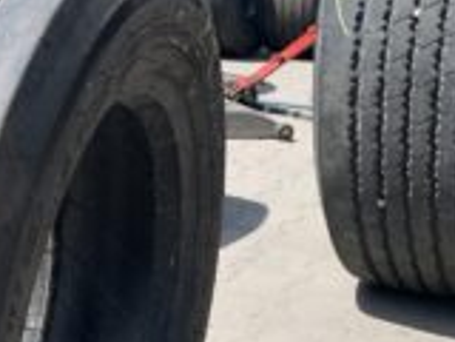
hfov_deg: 24.8
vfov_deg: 20.5
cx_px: -108
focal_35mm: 70
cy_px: 315
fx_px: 920
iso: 25
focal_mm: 4.25
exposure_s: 1/1065
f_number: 1.8
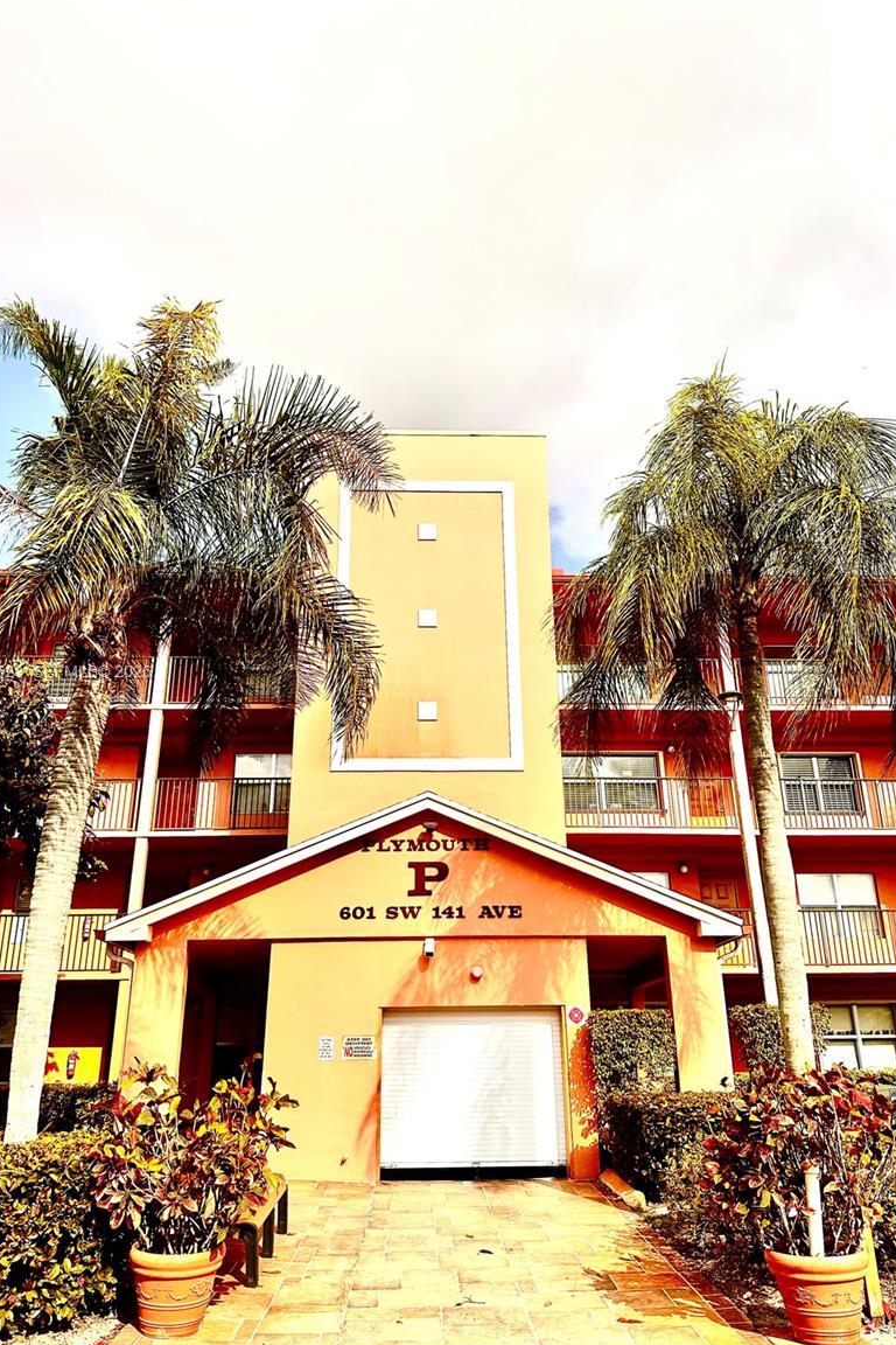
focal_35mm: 26
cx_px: 461
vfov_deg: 69.4
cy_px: 674
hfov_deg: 49.5
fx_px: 971
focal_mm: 6.86
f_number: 1.78
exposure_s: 1/5848
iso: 80
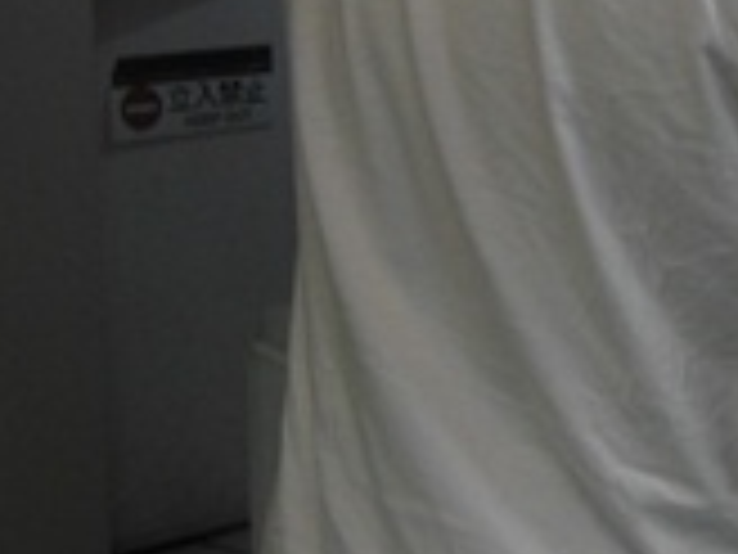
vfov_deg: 11.8
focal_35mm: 123
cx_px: 963
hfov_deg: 15.3
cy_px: -99
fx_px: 2622
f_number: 4.4
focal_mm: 8
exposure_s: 1/100
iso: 400
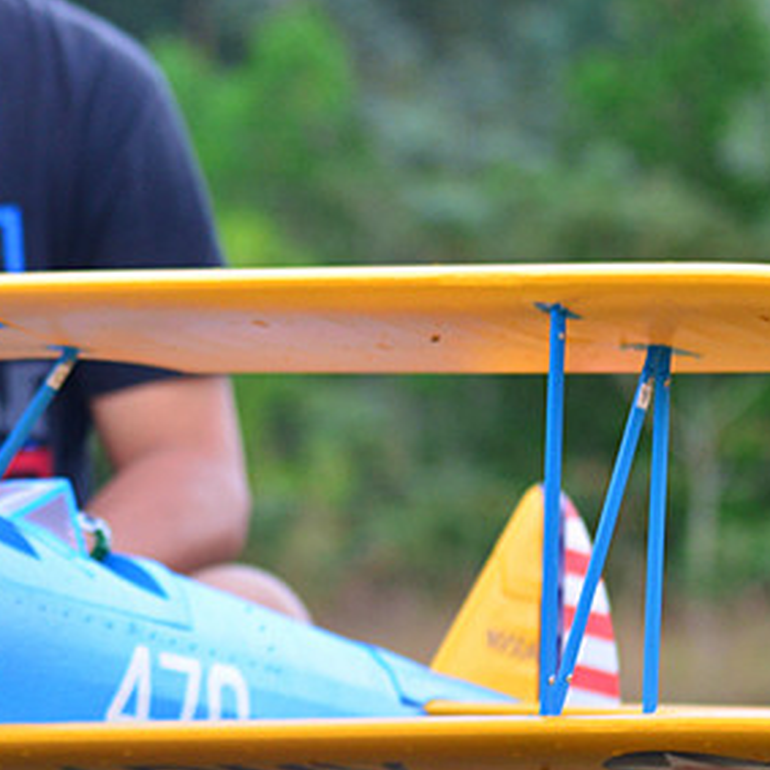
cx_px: -41
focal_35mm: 269
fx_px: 6775
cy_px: 301
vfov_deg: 6.5
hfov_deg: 6.5
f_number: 5
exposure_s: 1/125
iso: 400
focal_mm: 75
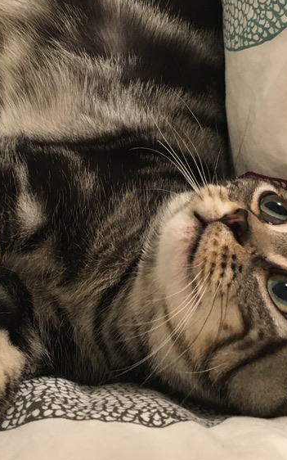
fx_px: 701
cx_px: 74
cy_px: 162
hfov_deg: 22.9
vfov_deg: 36.0
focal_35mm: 56
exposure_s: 1/24
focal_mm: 4.15
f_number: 2.2
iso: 200
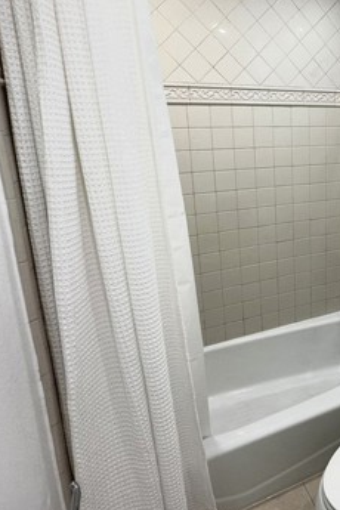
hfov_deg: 42.7
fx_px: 382
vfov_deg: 66.9
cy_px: 210
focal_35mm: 27
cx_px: 324
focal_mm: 2.22
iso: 64
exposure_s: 1/120
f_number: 2.2
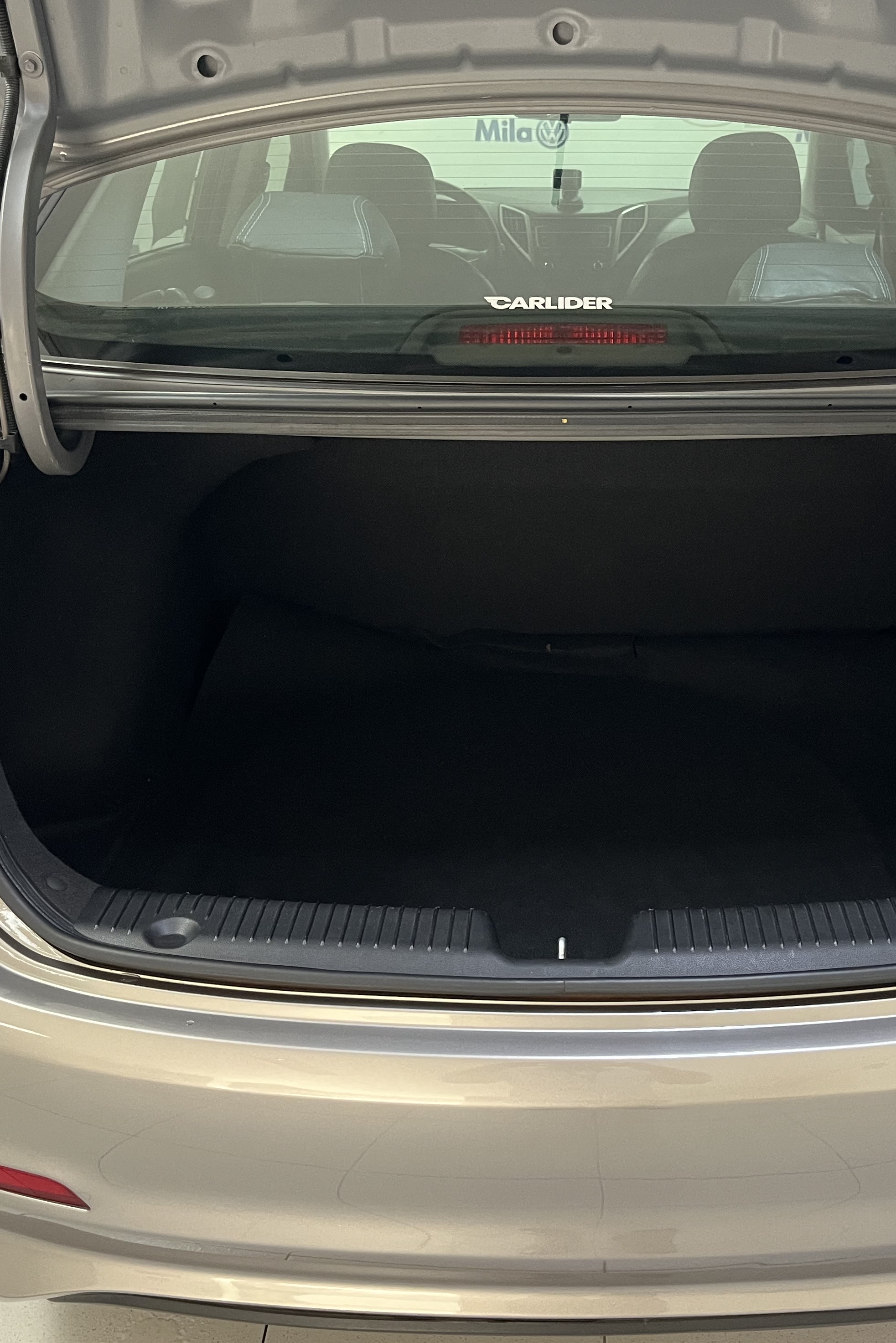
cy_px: 678
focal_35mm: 37
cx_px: 570
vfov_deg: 51.9
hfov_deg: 35.7
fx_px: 1381
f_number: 1.6
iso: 320
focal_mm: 5.1
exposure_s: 1/60
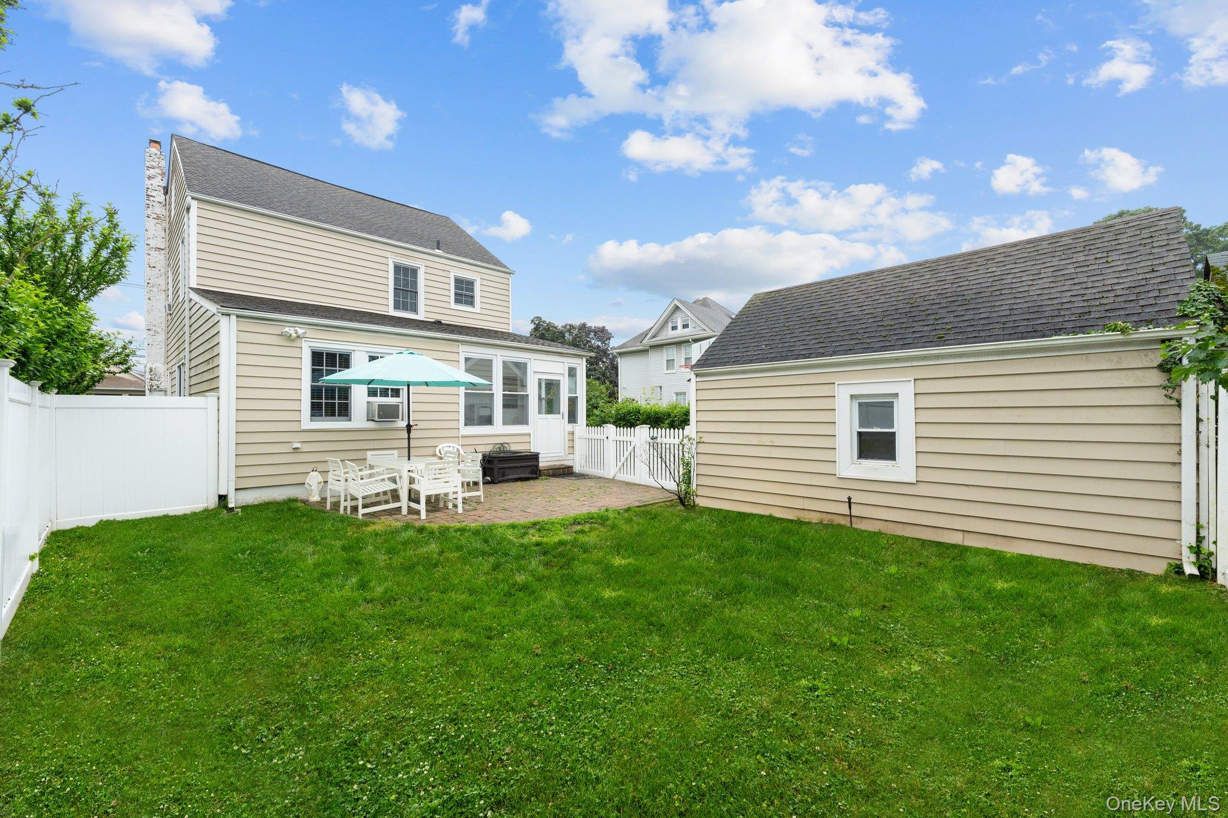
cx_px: 614
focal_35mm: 14
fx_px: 477
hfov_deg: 104.3
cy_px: 409
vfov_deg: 81.2
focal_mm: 14
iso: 1000
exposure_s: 1/320
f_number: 10
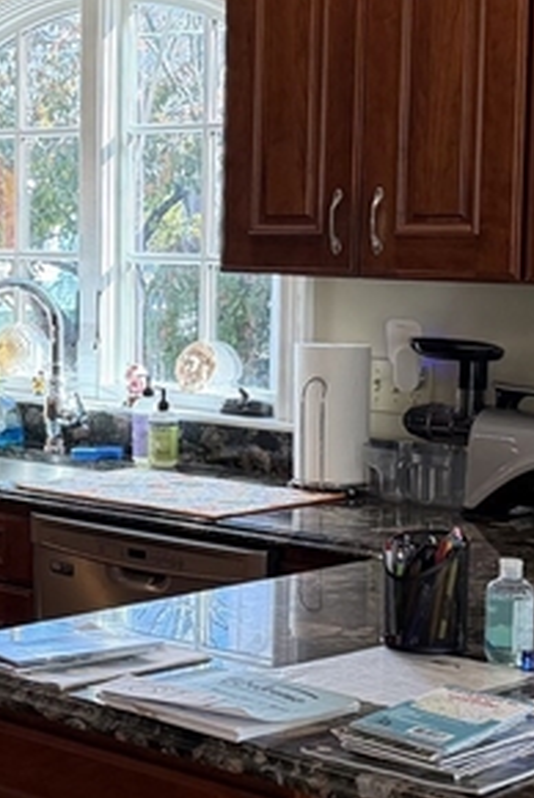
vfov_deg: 23.1
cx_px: -143
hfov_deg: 14.9
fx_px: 1953
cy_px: 349
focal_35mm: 88
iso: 200
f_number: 1.78
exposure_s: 1/207
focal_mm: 6.76
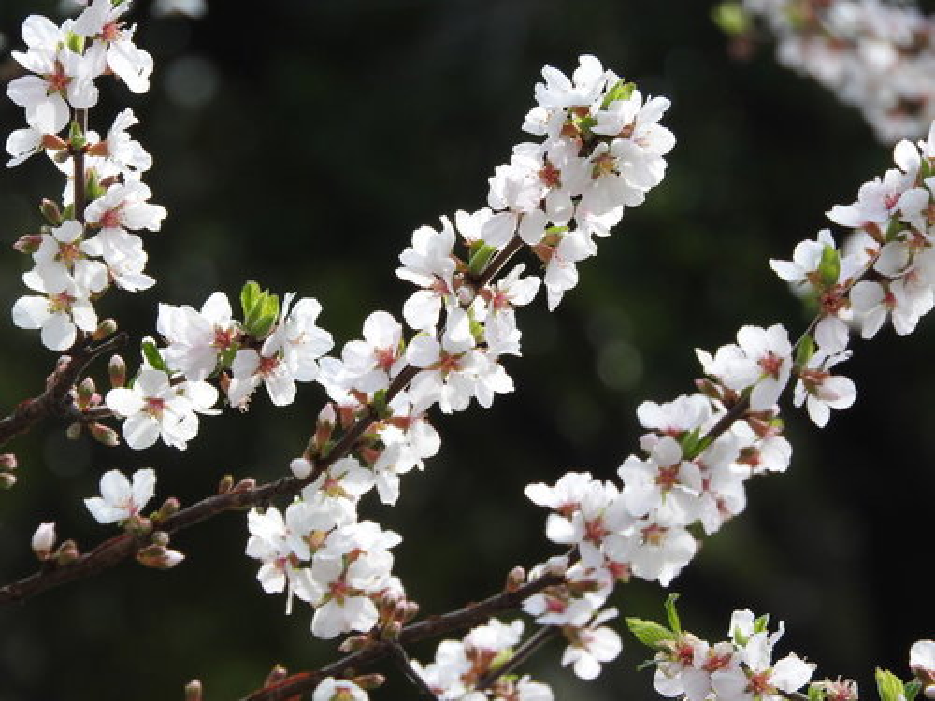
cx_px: 468
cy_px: 350
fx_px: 10804
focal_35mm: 400
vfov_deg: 3.7
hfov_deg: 5.0
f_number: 5.6
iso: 100
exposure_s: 1/250
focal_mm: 71.7
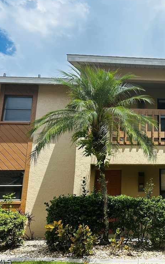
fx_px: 252
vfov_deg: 55.3
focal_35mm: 35
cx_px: 159
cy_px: 132
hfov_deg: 33.6
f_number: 1.78
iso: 80
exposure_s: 1/4016
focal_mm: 6.86
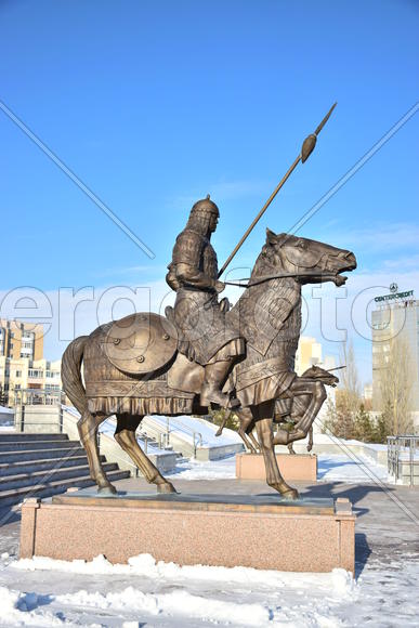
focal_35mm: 39
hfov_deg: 34.2
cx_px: 210
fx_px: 680
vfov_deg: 49.5
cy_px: 314
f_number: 4
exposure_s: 1/1250
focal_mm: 26
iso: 100
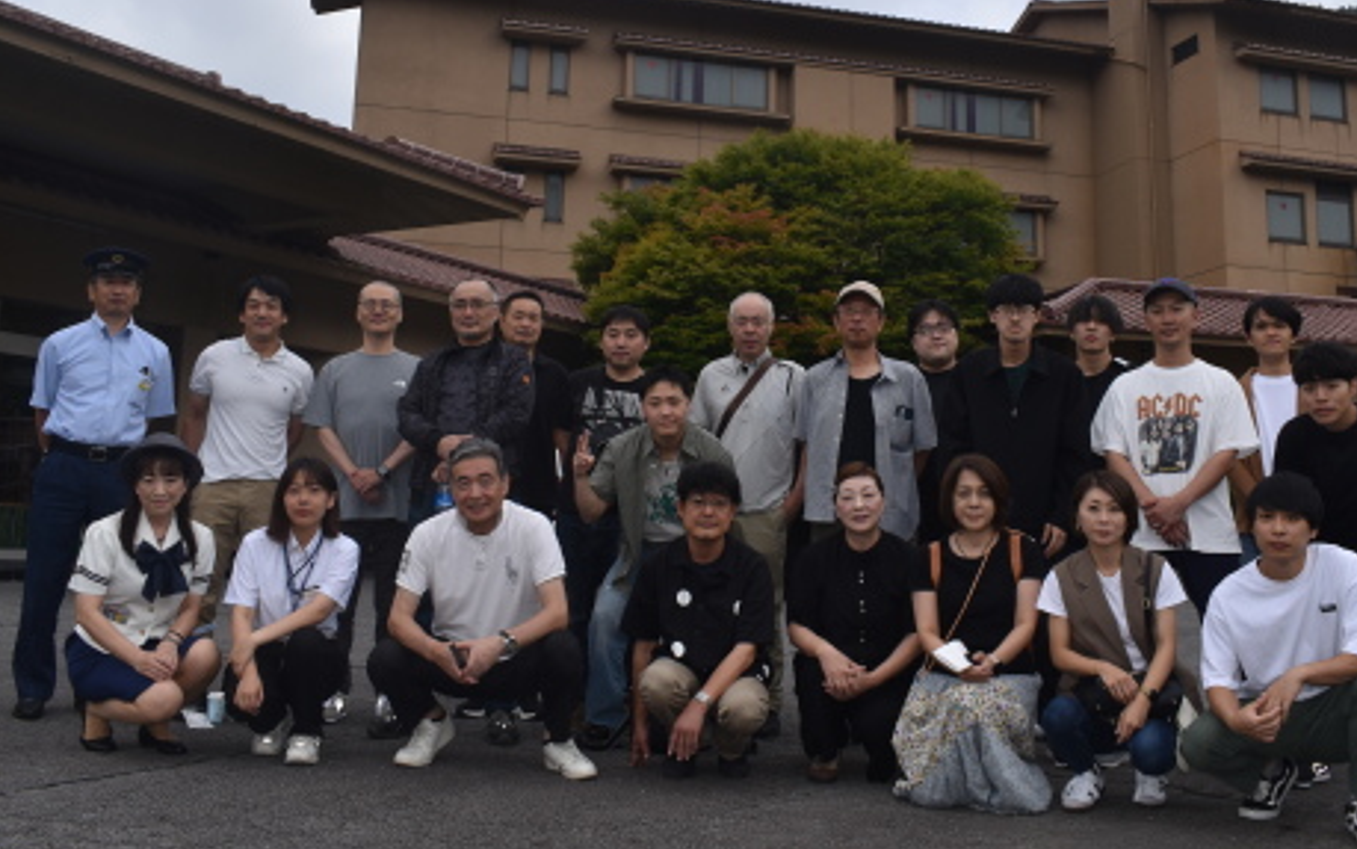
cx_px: 730
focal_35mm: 36
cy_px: 293
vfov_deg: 35.1
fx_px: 1332
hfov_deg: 53.9
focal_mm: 18
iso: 100
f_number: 8
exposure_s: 1/200
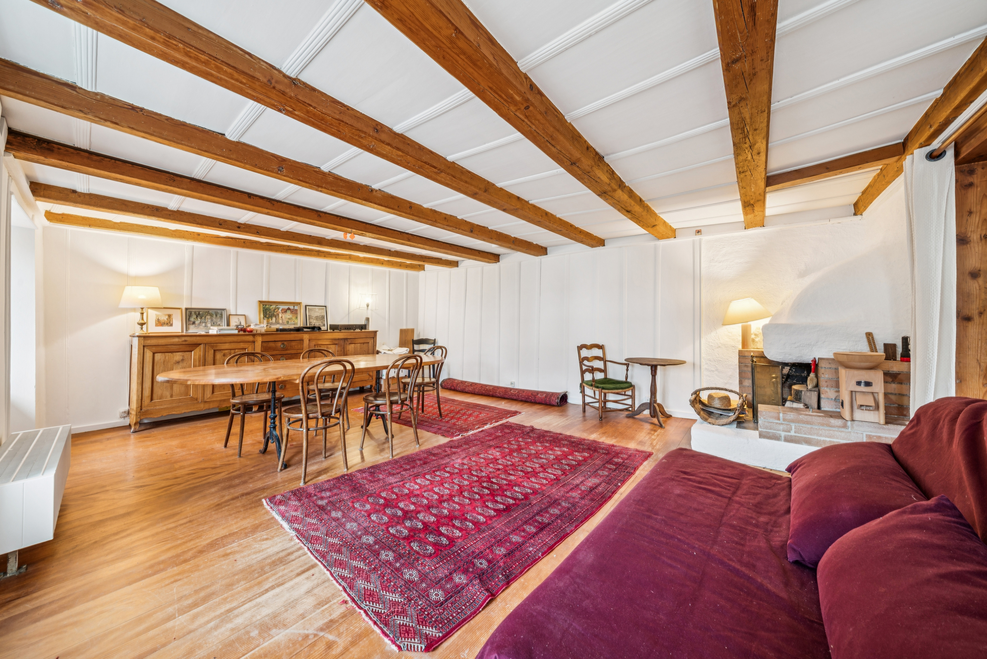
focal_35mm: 12
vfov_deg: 90.0
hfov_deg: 112.6
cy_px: 330
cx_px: 494
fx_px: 329
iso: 100
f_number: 10
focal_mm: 12
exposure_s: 4
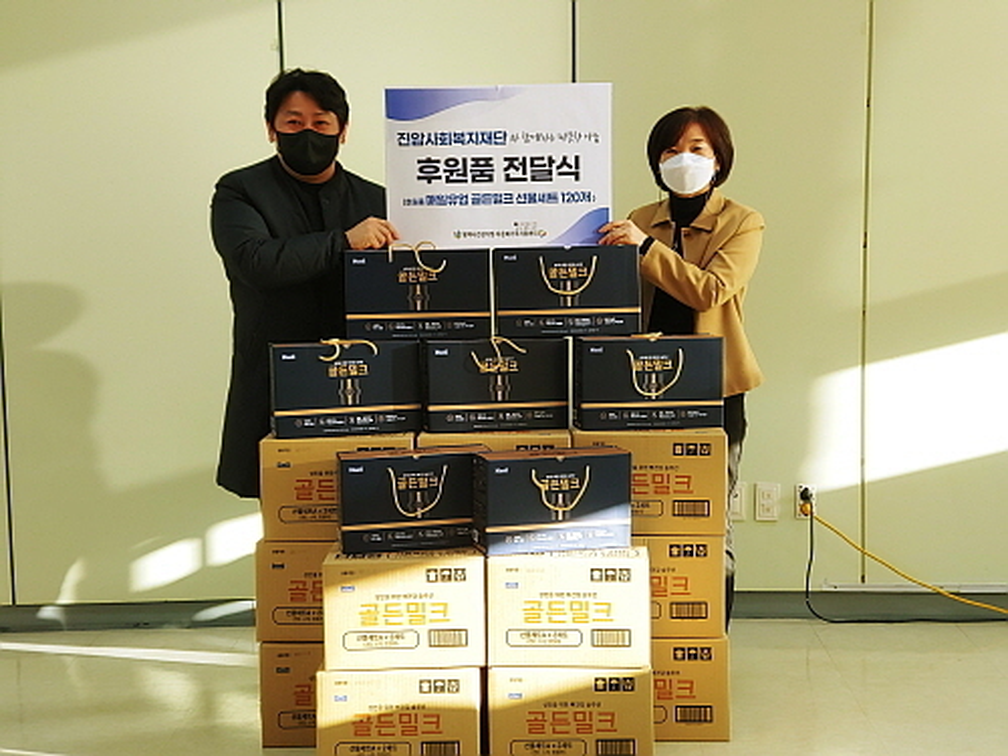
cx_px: 504
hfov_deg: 34.9
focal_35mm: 55
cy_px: 378
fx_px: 1602
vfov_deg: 26.6
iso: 100
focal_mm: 5.88
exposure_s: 1/60
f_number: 2.4
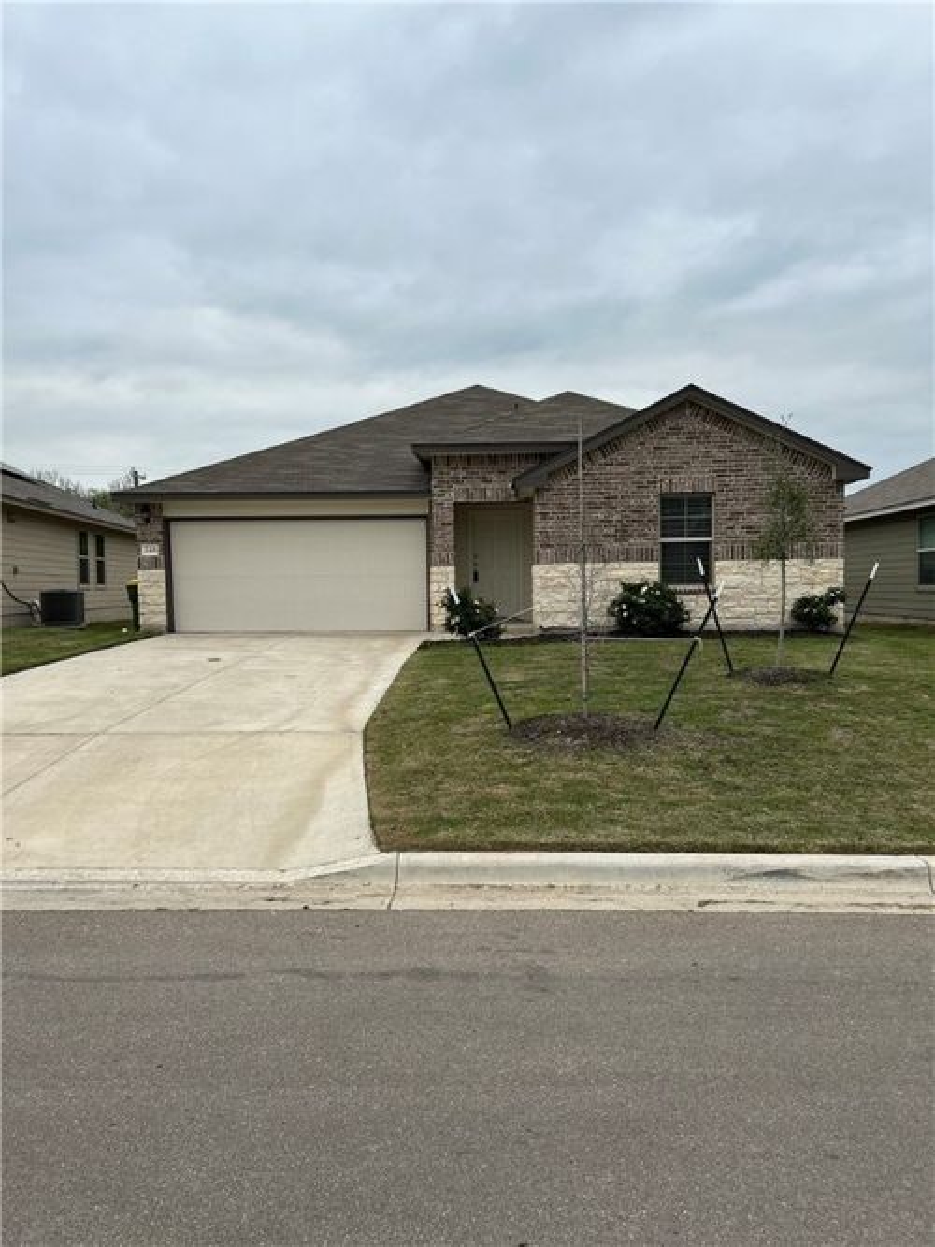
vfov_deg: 67.3
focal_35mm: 26
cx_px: 468
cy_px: 624
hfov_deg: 53.0
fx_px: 937
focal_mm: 5.7
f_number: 1.5
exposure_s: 1/1669
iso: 50
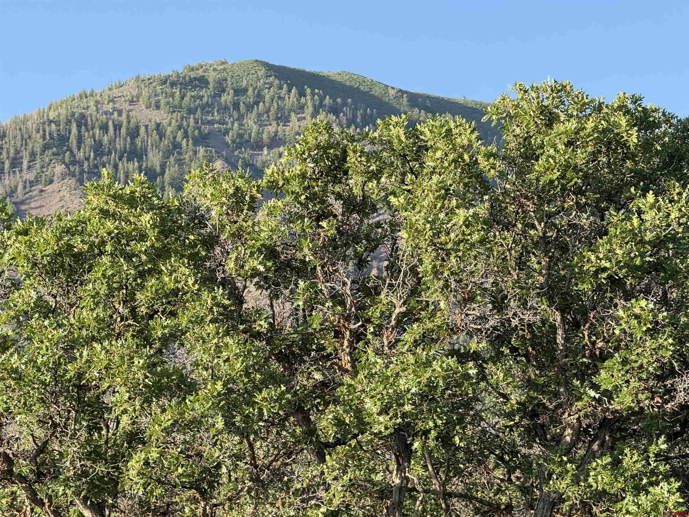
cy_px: 258
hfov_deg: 16.4
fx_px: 2388
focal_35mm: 120
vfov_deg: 12.3
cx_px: 344
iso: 64
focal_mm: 15.66
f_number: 2.8
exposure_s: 1/232
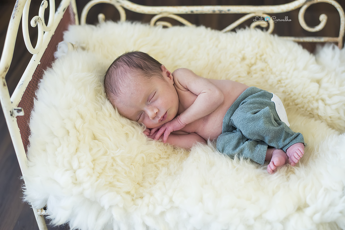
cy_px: 116
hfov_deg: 38.9
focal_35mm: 51
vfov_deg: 26.5
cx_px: 176
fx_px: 489
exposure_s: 1/160
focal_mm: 50
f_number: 3.2
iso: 1600
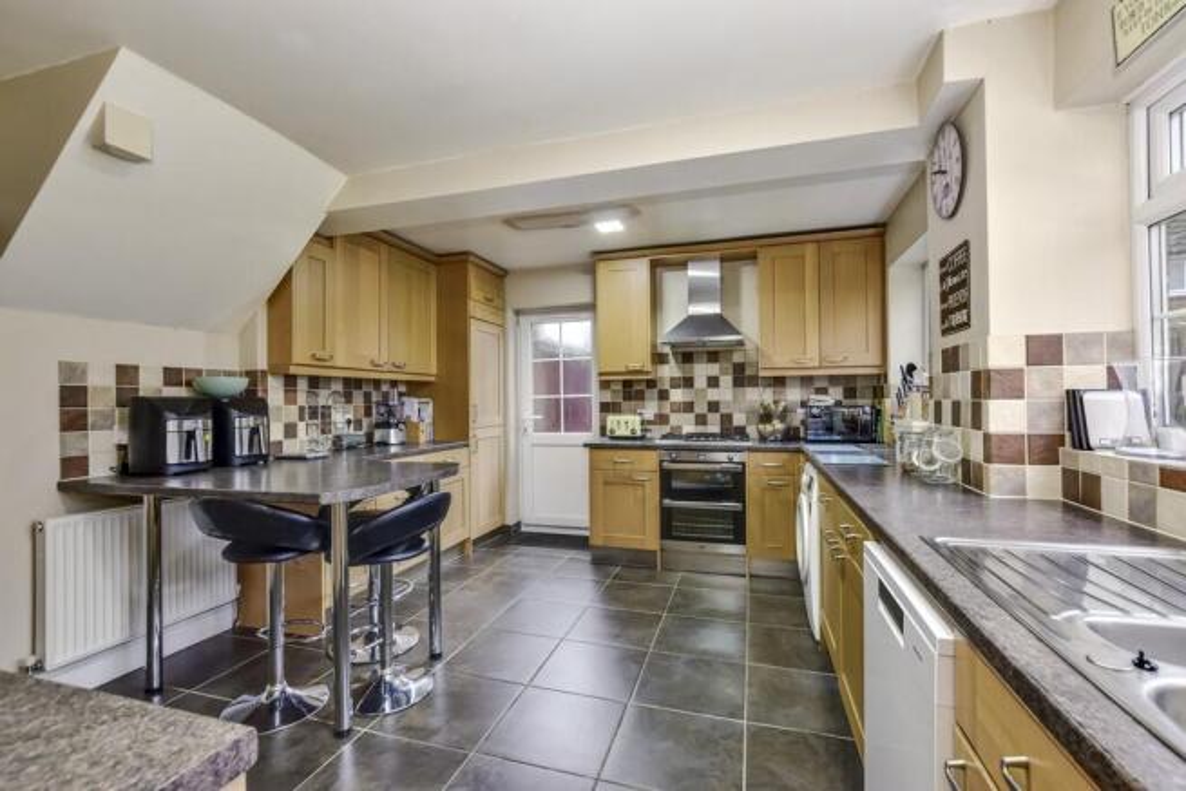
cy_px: 396
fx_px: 494
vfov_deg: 77.4
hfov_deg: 100.4
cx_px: 593
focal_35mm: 15
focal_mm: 10
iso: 640
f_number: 8
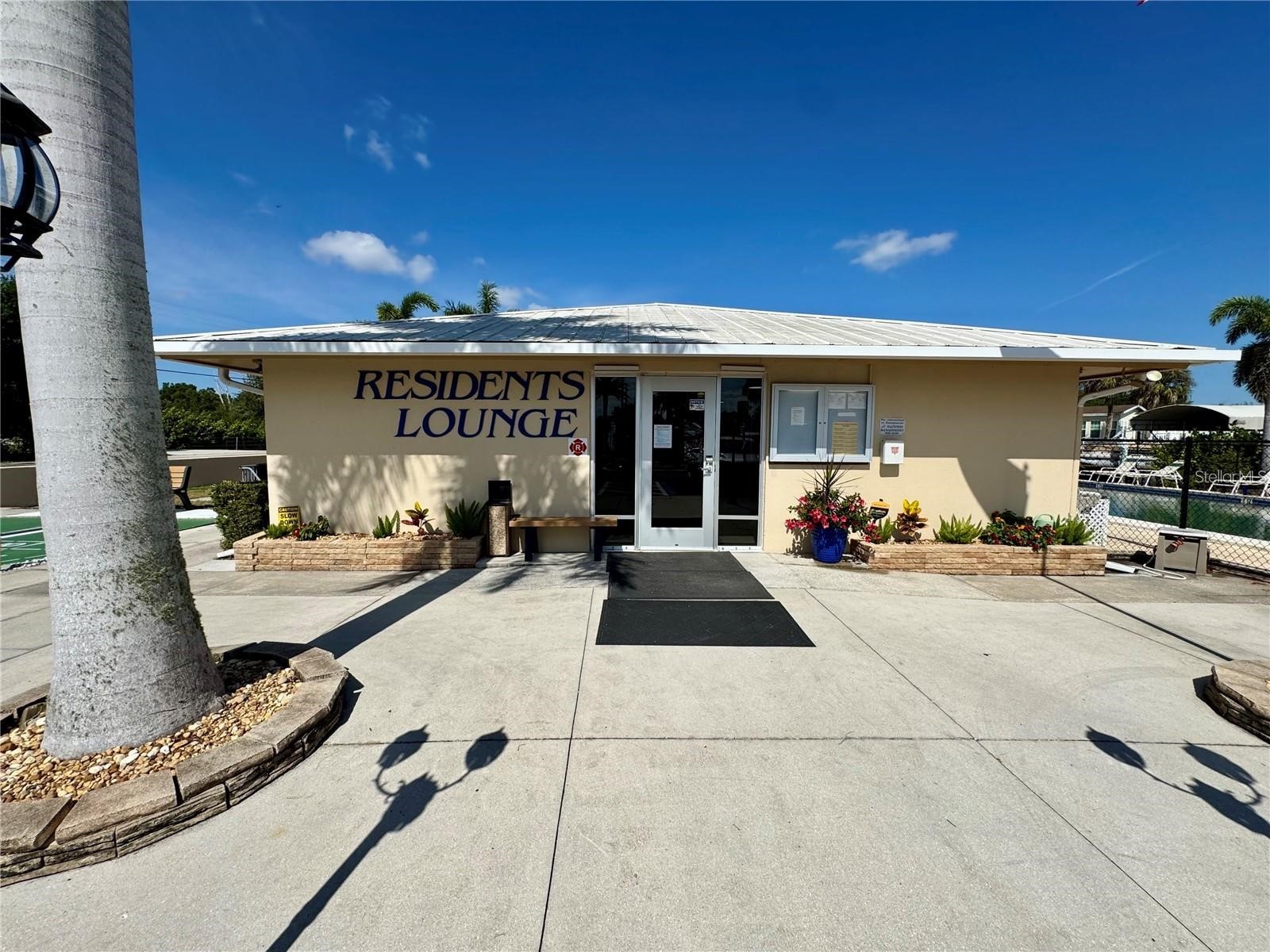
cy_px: 476
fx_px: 514
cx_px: 635
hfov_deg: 102.1
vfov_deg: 85.7
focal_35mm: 14
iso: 50
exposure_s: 1/3717
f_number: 2.2
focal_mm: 2.22
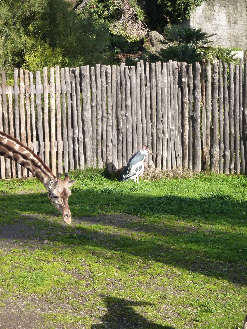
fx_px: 1218
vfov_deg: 15.4
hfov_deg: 11.6
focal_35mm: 128
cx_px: 124
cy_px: 164
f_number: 4.4
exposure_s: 1/200
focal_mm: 21
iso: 125
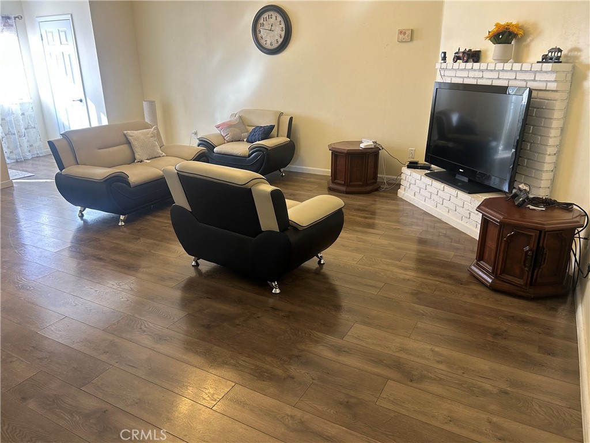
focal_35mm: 26
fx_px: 443
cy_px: 222
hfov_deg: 67.3
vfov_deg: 53.1
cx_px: 295
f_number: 1.5
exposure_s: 1/60
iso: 100
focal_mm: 5.7
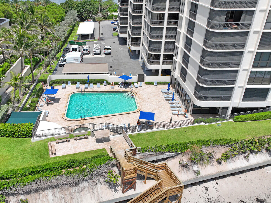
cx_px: 103
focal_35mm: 32
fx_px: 250
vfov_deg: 44.1
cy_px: 114
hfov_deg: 56.2
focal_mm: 12.29
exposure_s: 1/2000
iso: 100
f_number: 2.8
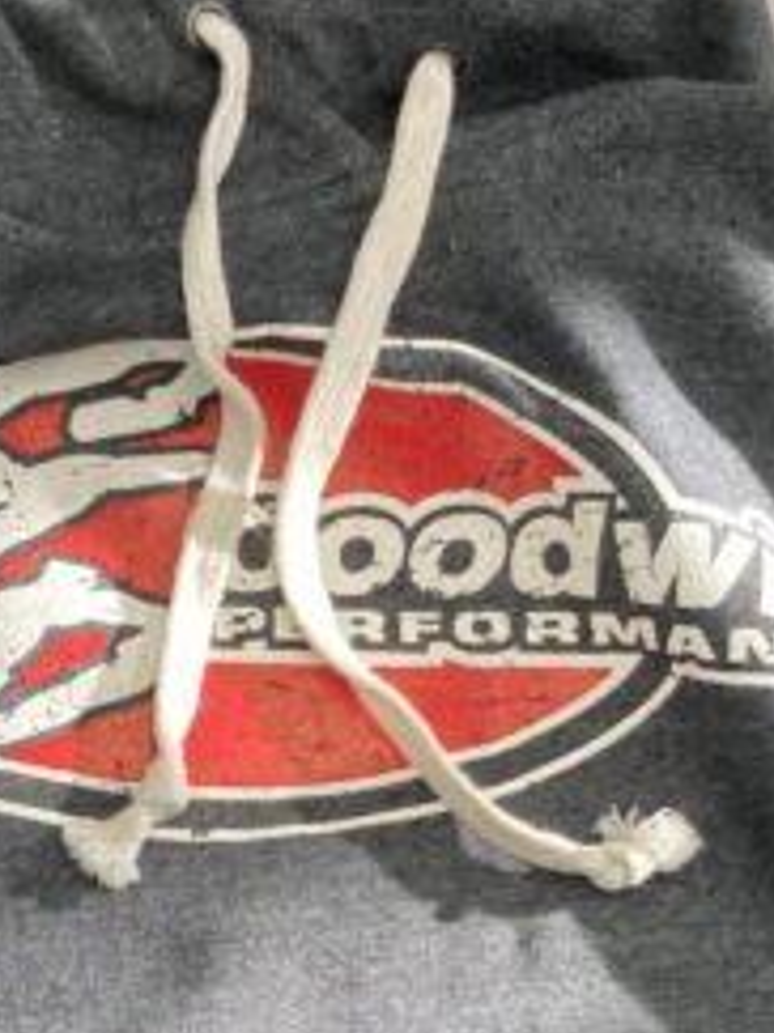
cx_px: 285
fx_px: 2298
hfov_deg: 19.1
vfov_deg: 24.4
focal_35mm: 77
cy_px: 988
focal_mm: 3.99
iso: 40
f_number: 1.8
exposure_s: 1/60
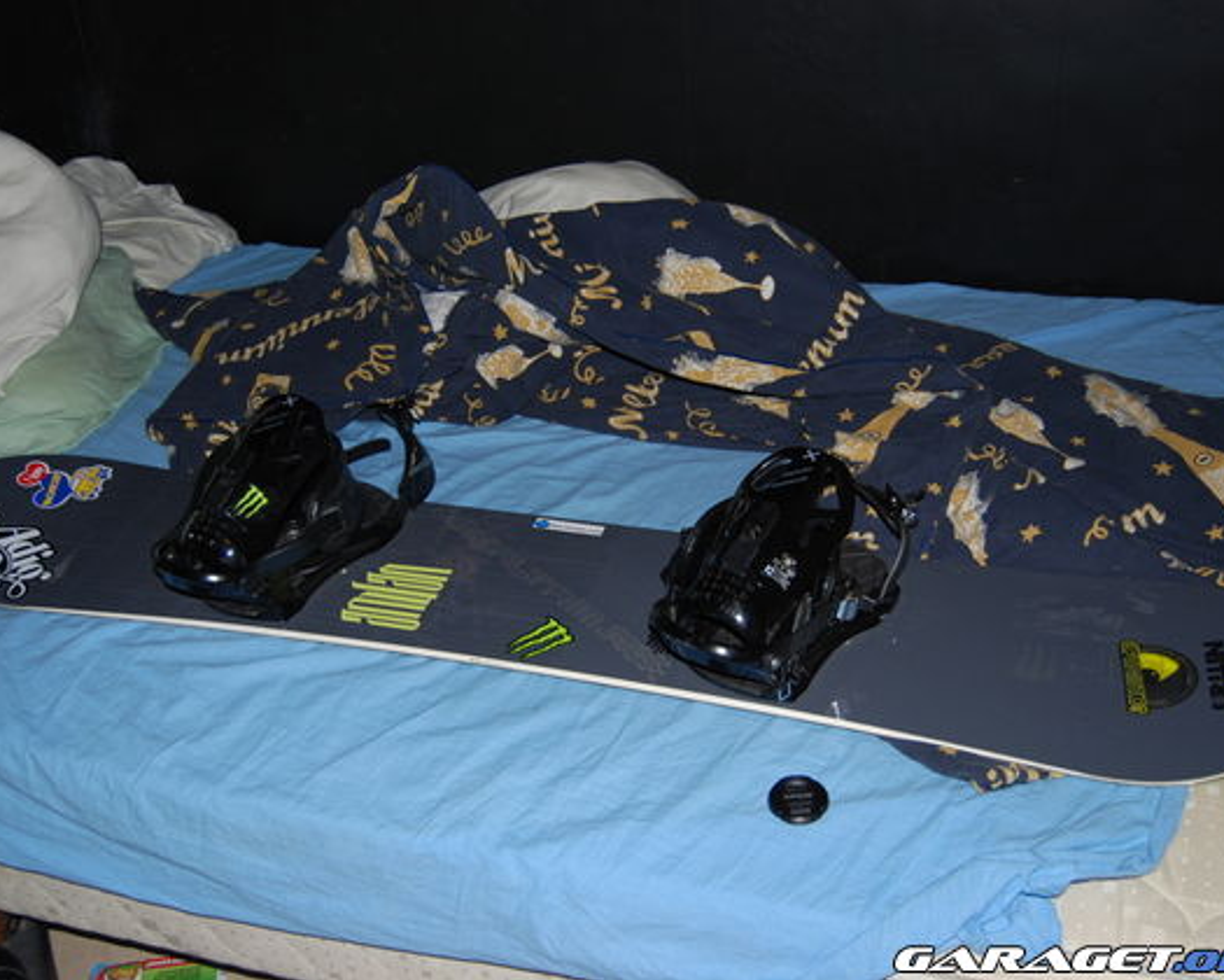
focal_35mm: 40
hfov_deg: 46.2
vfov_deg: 37.7
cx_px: 548
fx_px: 1434
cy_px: 481
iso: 200
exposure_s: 1/60
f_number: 3.8
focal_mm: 23
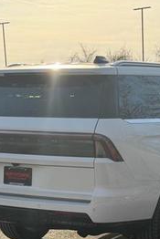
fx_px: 639
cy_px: 161
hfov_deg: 14.2
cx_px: 109
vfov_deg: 21.1
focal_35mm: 96
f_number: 1.78
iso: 100
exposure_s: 1/5208
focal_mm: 6.76
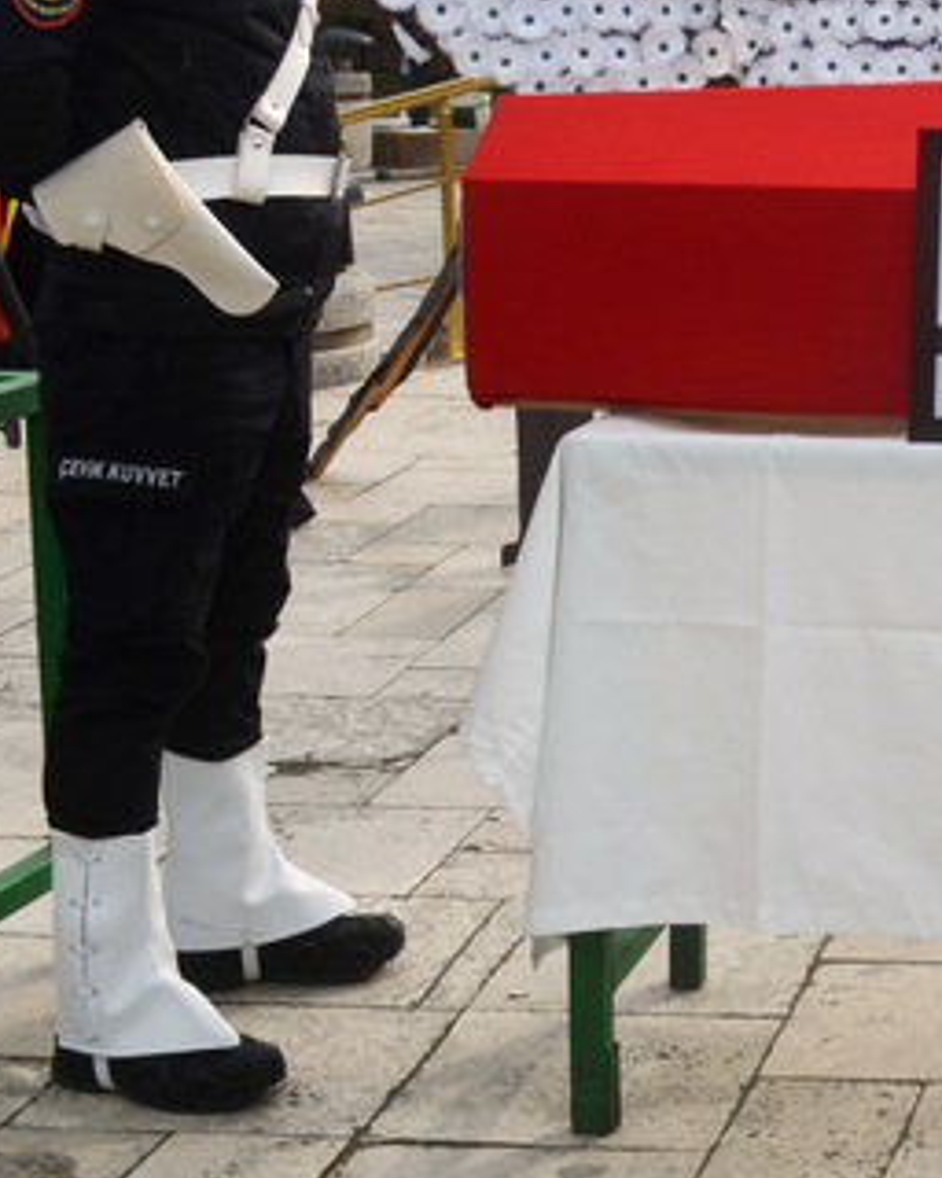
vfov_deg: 23.9
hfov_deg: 17.7
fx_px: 2753
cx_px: 1354
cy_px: 304
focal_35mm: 79
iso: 100
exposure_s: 1/180
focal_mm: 24
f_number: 6.7
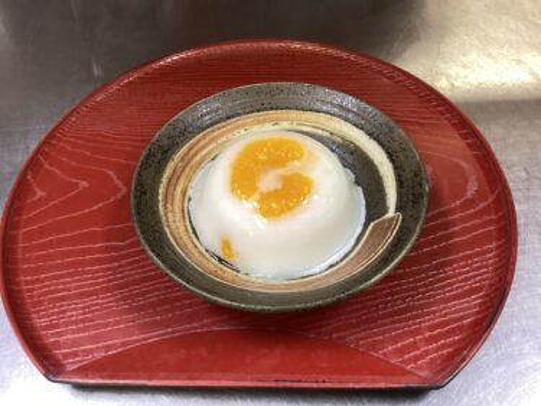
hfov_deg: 58.4
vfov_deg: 45.4
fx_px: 484
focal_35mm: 31
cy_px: 203
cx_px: 270
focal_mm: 3.3
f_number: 2.4
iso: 200
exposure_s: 1/50
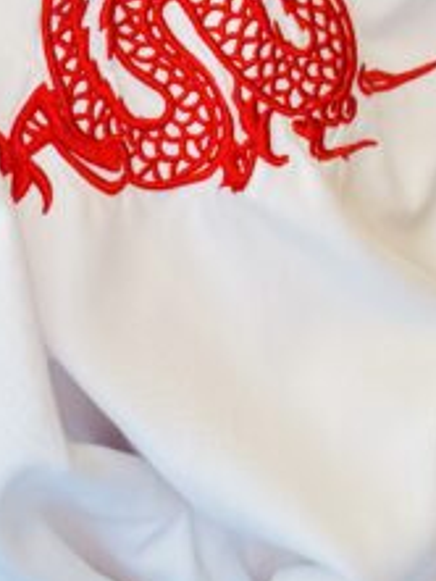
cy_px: -139
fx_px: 1862
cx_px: 236
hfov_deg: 13.4
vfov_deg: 16.9
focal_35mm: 111
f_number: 1.78
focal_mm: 6.76
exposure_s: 1/60
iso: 320
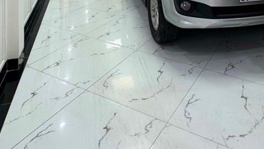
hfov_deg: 51.2
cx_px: 161
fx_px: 273
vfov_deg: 23.1
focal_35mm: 39
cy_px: -87
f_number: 2.2
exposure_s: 1/100
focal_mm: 2.22
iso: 125
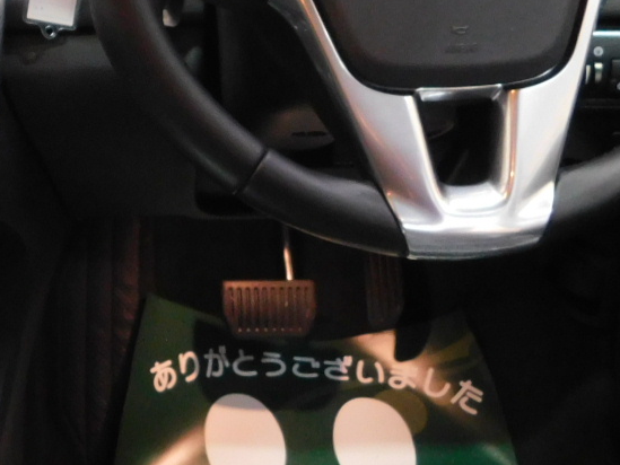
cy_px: 114
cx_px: 61
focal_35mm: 67
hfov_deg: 27.9
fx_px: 1200
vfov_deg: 21.7
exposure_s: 1/10
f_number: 3
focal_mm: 4
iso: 400
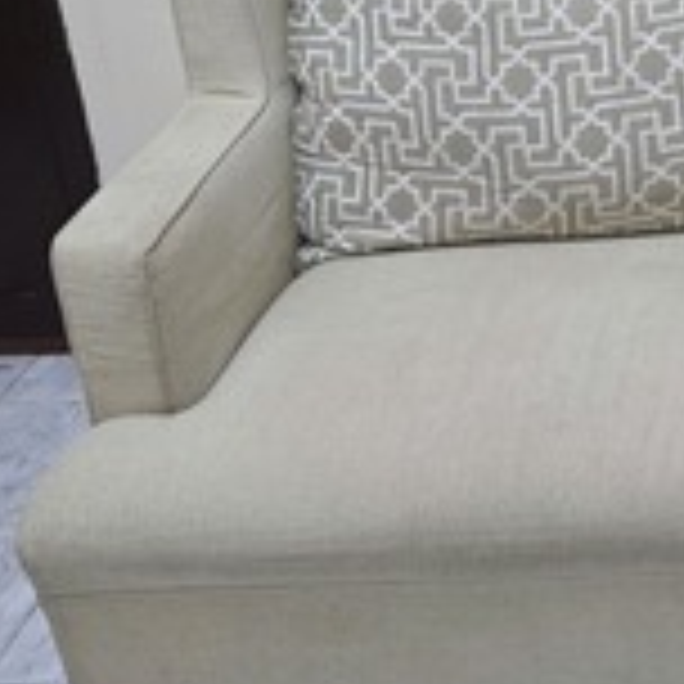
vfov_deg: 26.8
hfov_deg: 25.0
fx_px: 1364
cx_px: 848
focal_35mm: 61
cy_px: 16
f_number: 1.7
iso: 250
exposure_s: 1/120
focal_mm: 6.3
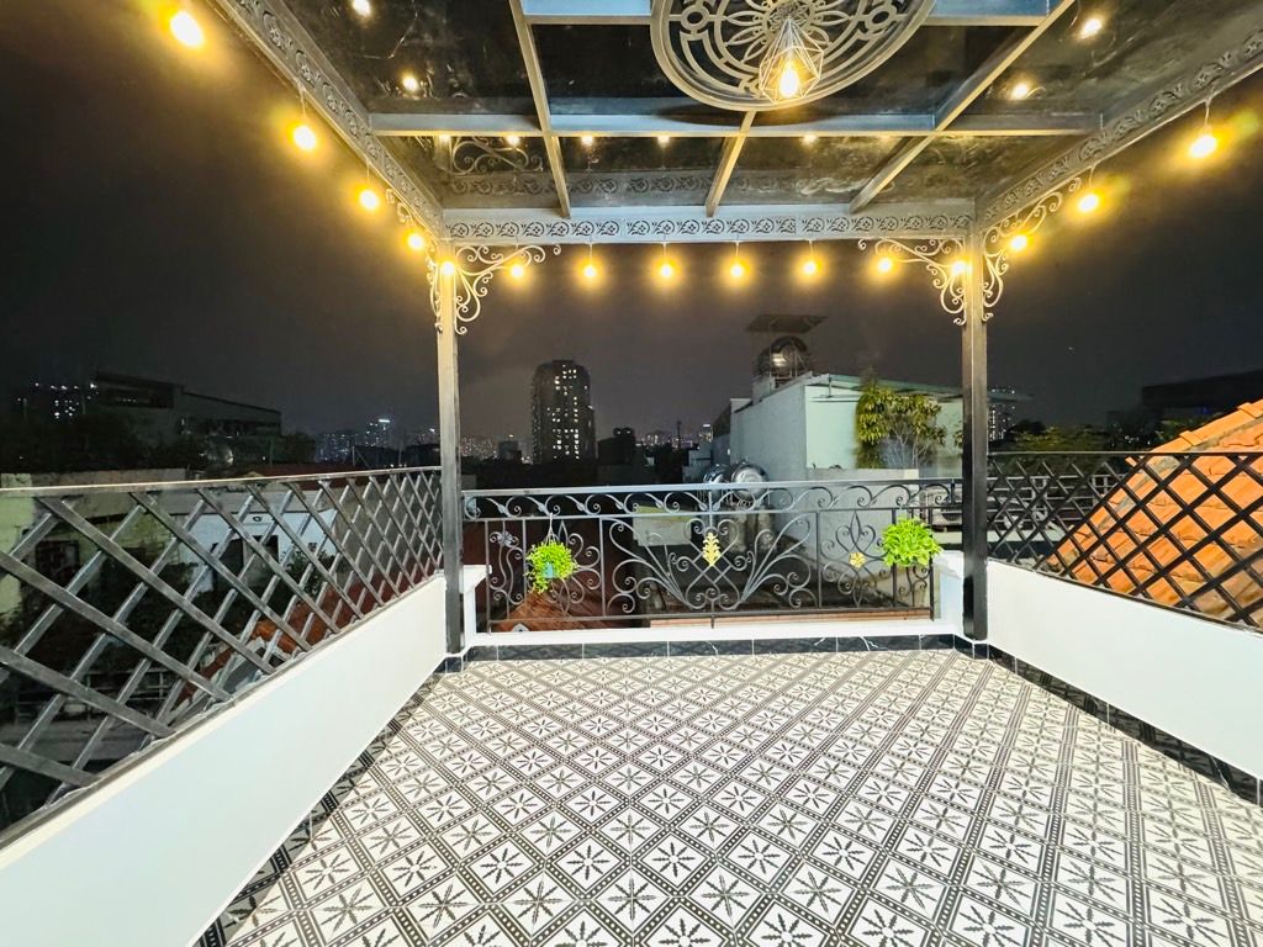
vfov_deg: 85.7
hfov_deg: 102.1
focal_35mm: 14
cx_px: 632
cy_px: 474
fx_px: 511
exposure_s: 1/33
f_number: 2.2
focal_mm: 2.22
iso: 1000
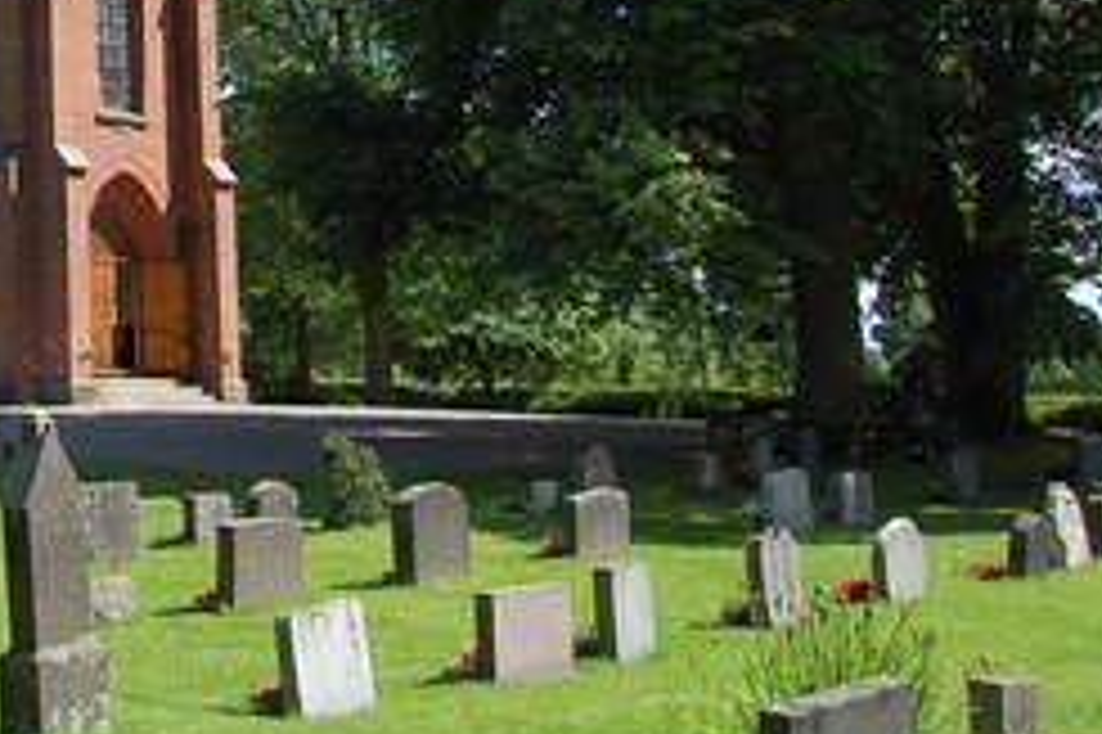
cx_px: -196
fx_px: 1988
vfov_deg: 19.8
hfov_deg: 27.5
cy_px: -122
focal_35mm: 65
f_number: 10
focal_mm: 18
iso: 280
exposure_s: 1/250
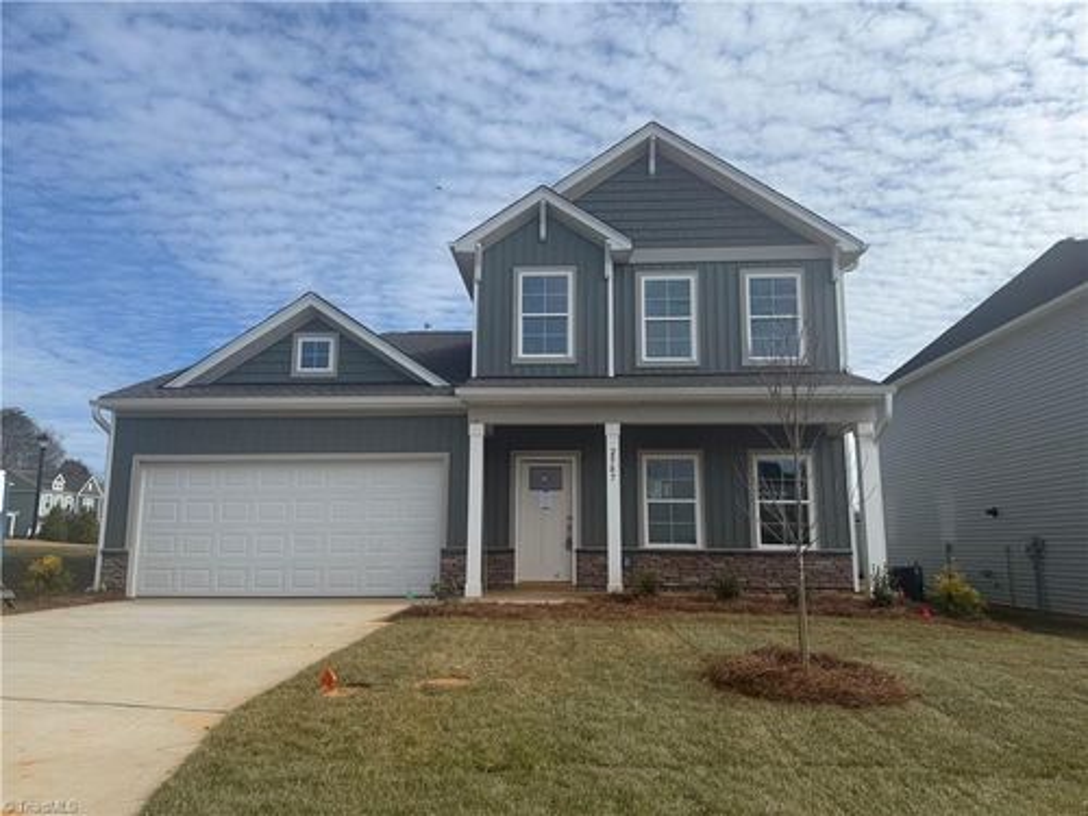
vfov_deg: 56.8
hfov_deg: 71.6
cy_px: 408
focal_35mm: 24
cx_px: 544
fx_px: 754
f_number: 1.78
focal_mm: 6.76
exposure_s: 1/5714
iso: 80
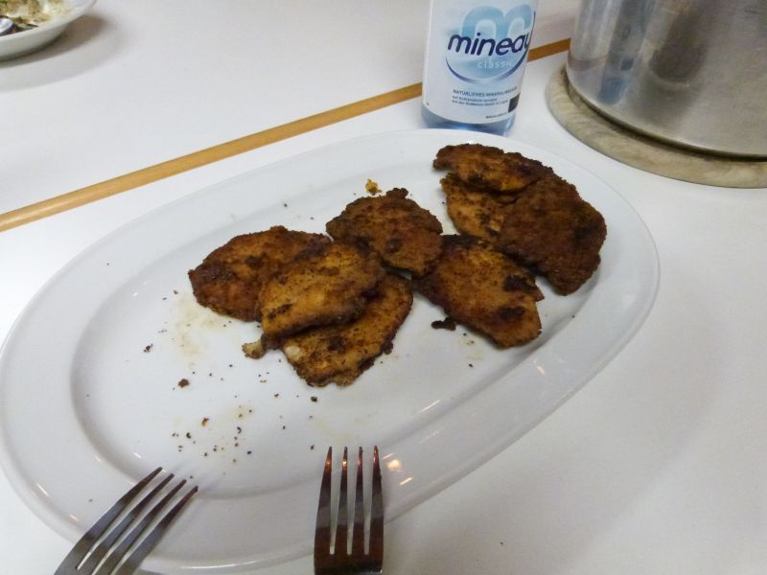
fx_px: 554
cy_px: 288
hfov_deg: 69.4
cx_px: 384
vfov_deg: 54.9
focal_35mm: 25
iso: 1250
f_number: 2.8
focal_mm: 4.5
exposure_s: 1/250
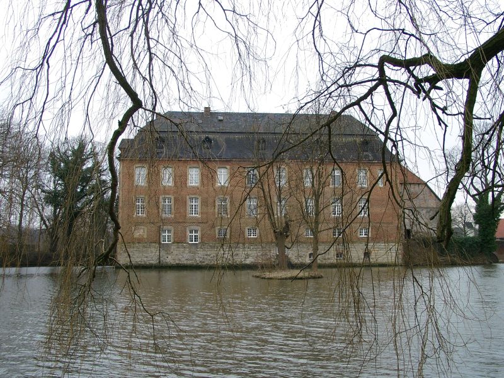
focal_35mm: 37
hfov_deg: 50.1
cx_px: 252
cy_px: 189
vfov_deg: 38.7
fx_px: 539
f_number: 4
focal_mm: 7.69
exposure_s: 1/106
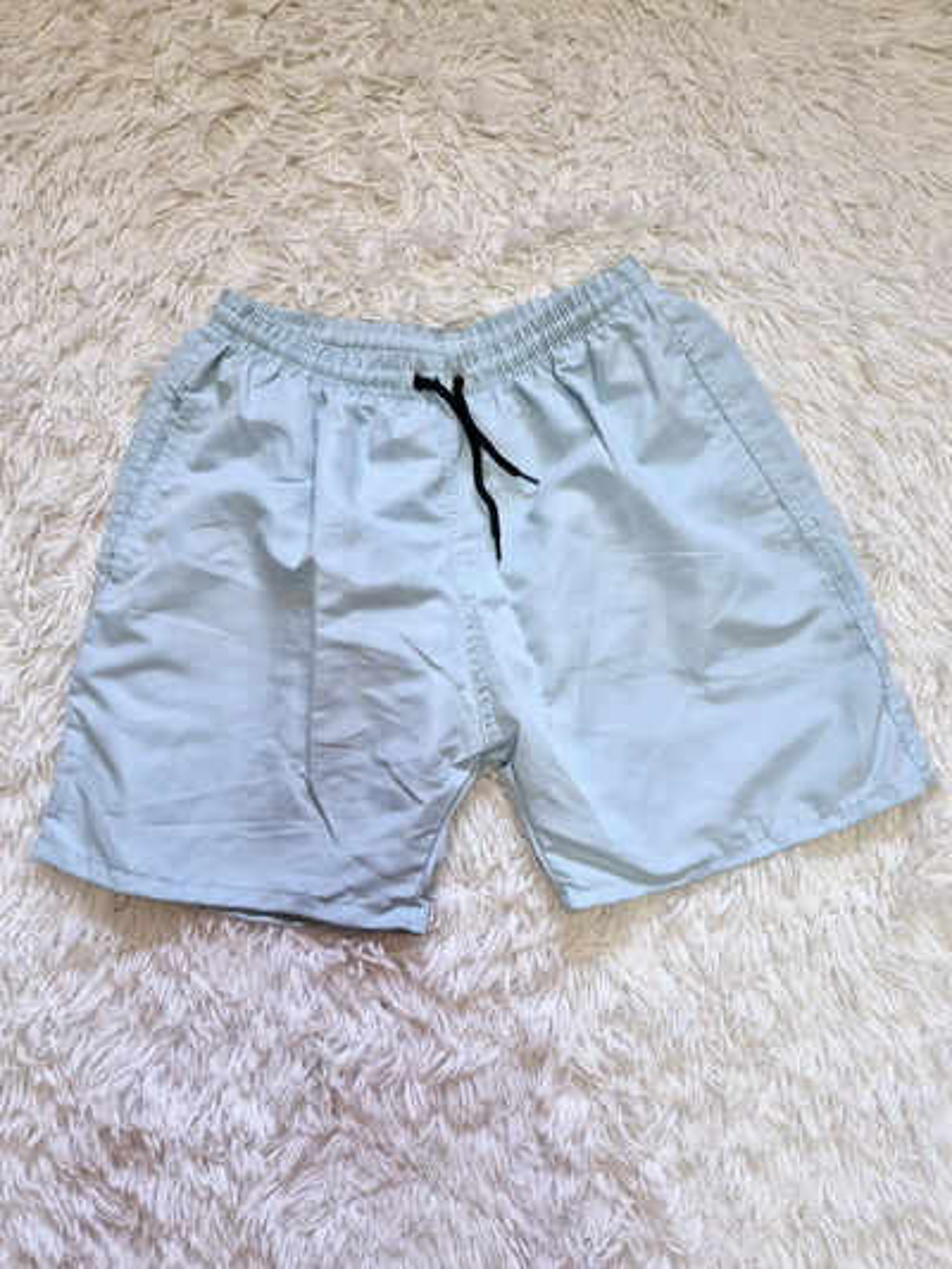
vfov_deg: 73.9
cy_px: 634
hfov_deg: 58.9
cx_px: 476
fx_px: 843
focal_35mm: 23
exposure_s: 1/53.2
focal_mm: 5.4
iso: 160
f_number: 1.8
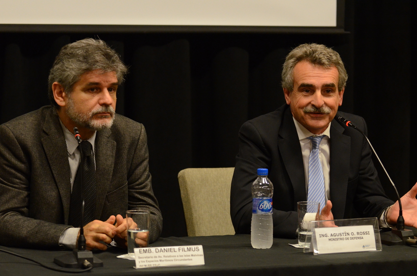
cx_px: 208
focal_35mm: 142
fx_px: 1647
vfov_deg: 9.6
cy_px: 138
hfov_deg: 14.4
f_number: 3.2
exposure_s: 1/100
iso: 2500
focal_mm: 95
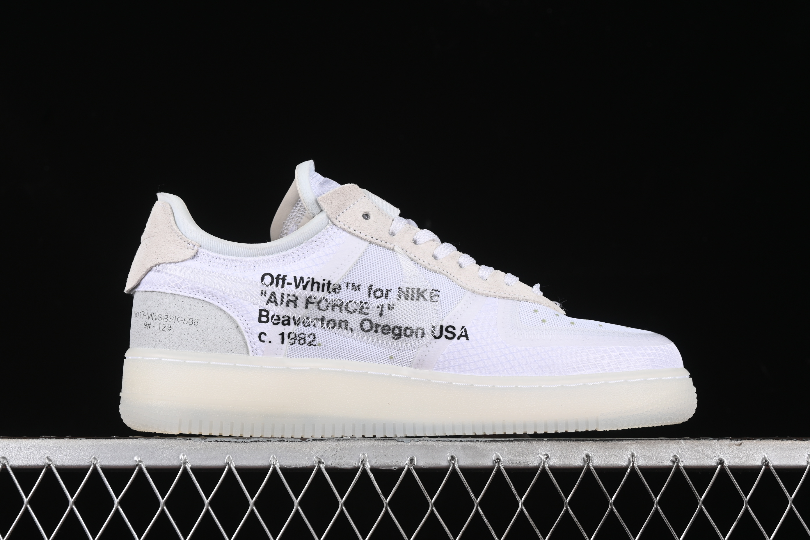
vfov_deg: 18.2
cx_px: 405
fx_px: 1687
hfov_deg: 27.0
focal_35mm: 75
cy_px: 270
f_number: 8
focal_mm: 50
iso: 160
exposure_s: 1/80
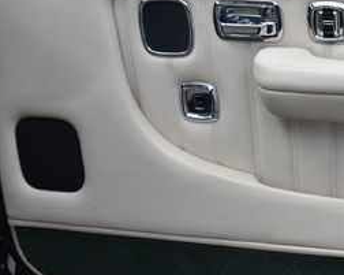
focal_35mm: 86
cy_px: 97
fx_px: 875
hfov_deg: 21.2
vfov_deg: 17.8
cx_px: 370
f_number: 8
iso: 500
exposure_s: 1/500
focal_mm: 24
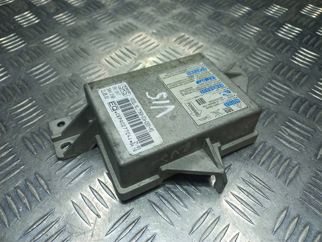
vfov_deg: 54.9
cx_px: 161
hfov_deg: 69.4
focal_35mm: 25
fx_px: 233
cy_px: 121
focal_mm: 4.6
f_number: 1.8
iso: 32
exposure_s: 1/100
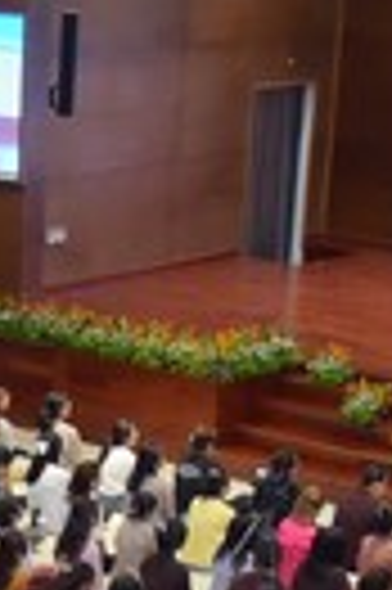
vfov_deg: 16.1
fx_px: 1949
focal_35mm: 119
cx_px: -149
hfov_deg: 11.1
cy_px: 817
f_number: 5
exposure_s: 1/125
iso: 1250
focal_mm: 24
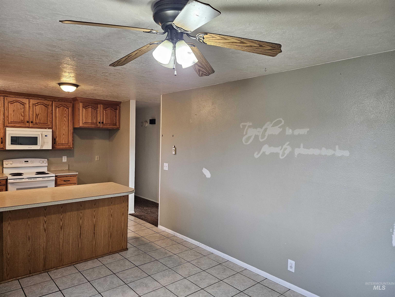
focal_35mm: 24
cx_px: 198
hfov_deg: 71.6
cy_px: 148
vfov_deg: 56.8
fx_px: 274
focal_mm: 5
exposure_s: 1/120
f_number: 1.8
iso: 250
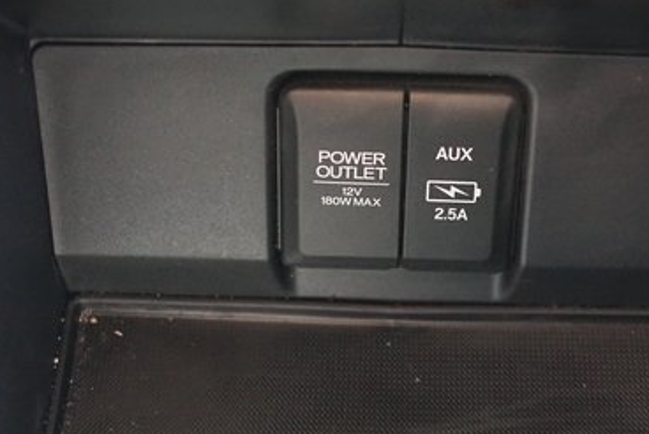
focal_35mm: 73
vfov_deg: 18.7
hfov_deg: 27.6
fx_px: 1317
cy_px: 230
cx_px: 376
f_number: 3.2
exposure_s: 1/160
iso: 6400
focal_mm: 42
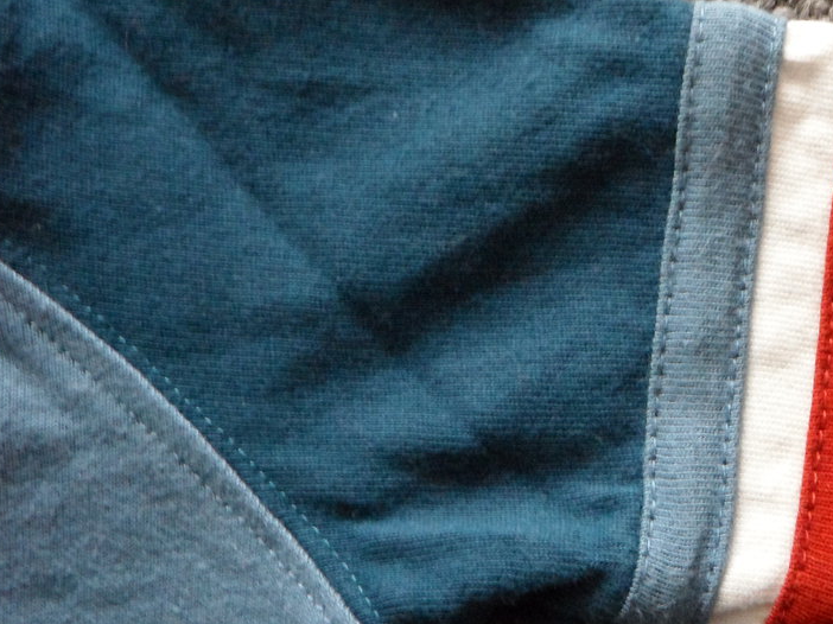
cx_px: 775
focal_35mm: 76
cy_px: 336
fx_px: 1828
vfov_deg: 19.4
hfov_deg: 24.8
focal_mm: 6.6
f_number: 3.6
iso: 400
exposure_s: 1/10
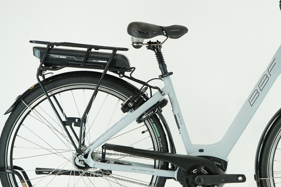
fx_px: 780
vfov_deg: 13.7
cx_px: 211
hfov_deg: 20.3
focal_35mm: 100
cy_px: 106
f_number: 5.6
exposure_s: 1/200
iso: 1600
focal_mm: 62
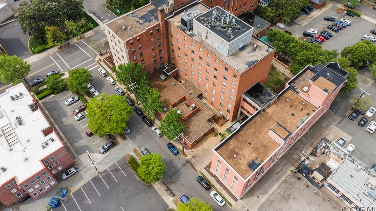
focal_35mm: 27
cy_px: 71
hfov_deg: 69.9
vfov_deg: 42.3
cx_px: 191
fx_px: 269
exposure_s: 1/350
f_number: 2.8
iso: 100
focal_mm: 4.5
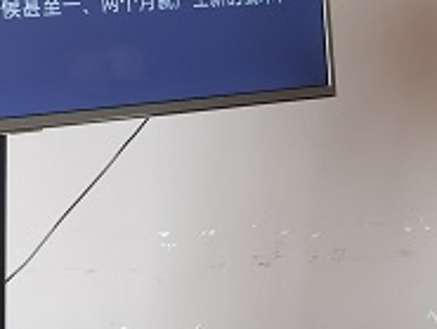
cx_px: 347
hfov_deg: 13.5
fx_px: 1832
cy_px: -19
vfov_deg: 10.1
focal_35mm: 145
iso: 64
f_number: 1.9
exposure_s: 1/100
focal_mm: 6.71
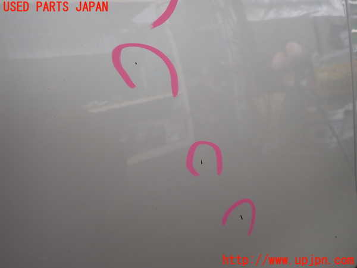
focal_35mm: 25
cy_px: 134
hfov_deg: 69.4
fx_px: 258
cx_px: 178
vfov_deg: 54.9
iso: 160
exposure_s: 1/125
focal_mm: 4.5
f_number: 2
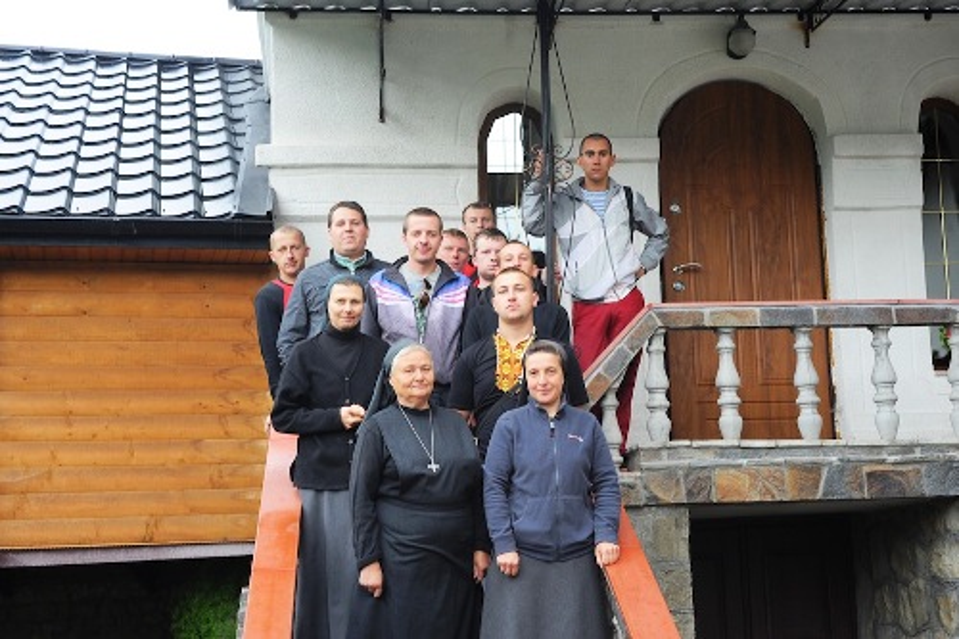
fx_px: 1544
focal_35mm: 58
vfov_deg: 23.4
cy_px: 320
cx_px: 480
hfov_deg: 34.5
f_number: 8
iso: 800
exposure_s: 1/25
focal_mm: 58
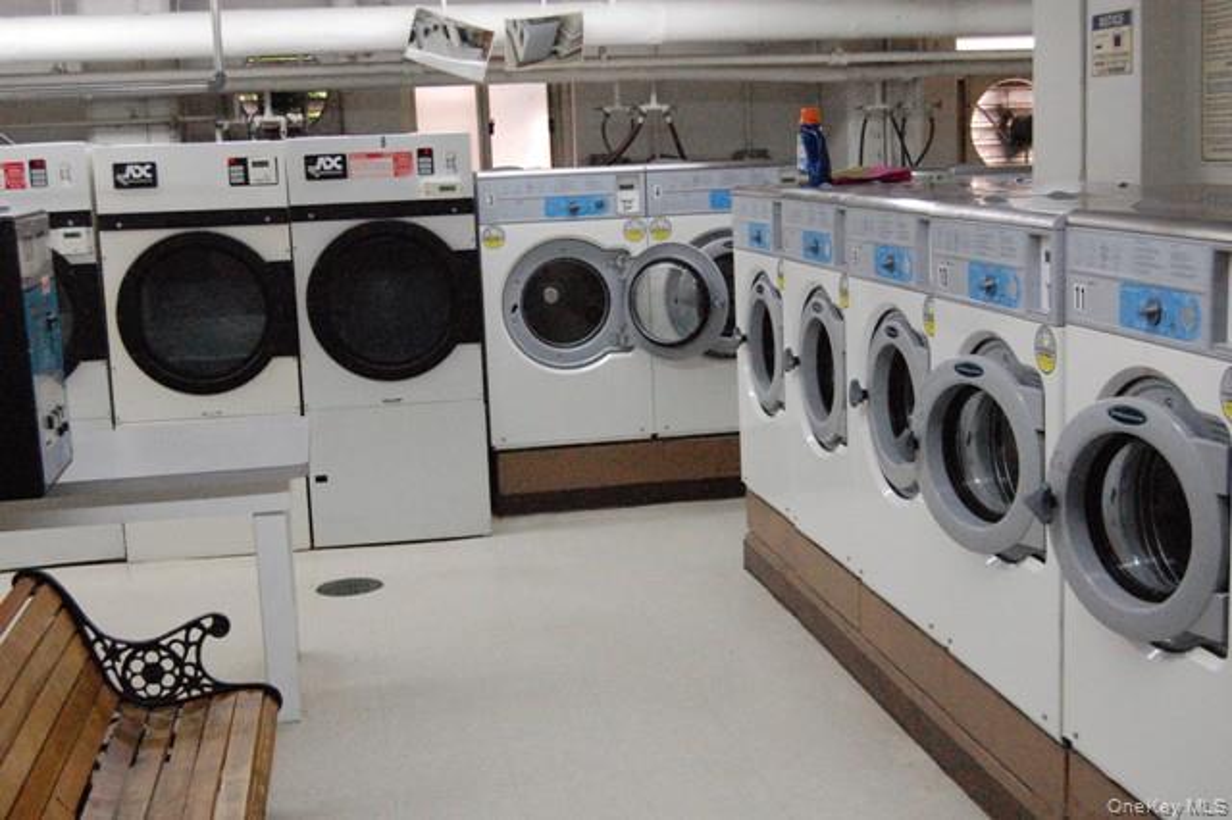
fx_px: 1539
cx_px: 616
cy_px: 410
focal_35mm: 45
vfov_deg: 29.8
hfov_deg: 43.6
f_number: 5.6
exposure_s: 1/125
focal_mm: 30
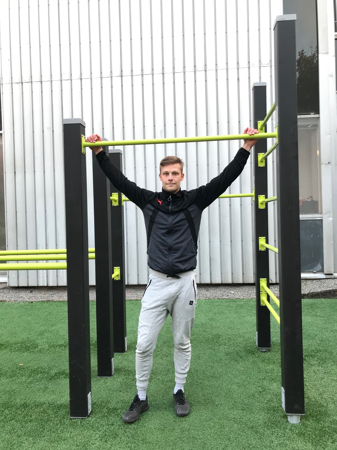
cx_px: 168
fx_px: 363
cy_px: 225
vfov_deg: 63.4
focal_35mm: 28
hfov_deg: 49.7
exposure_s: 1/33
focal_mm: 3.99
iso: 32
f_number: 1.8
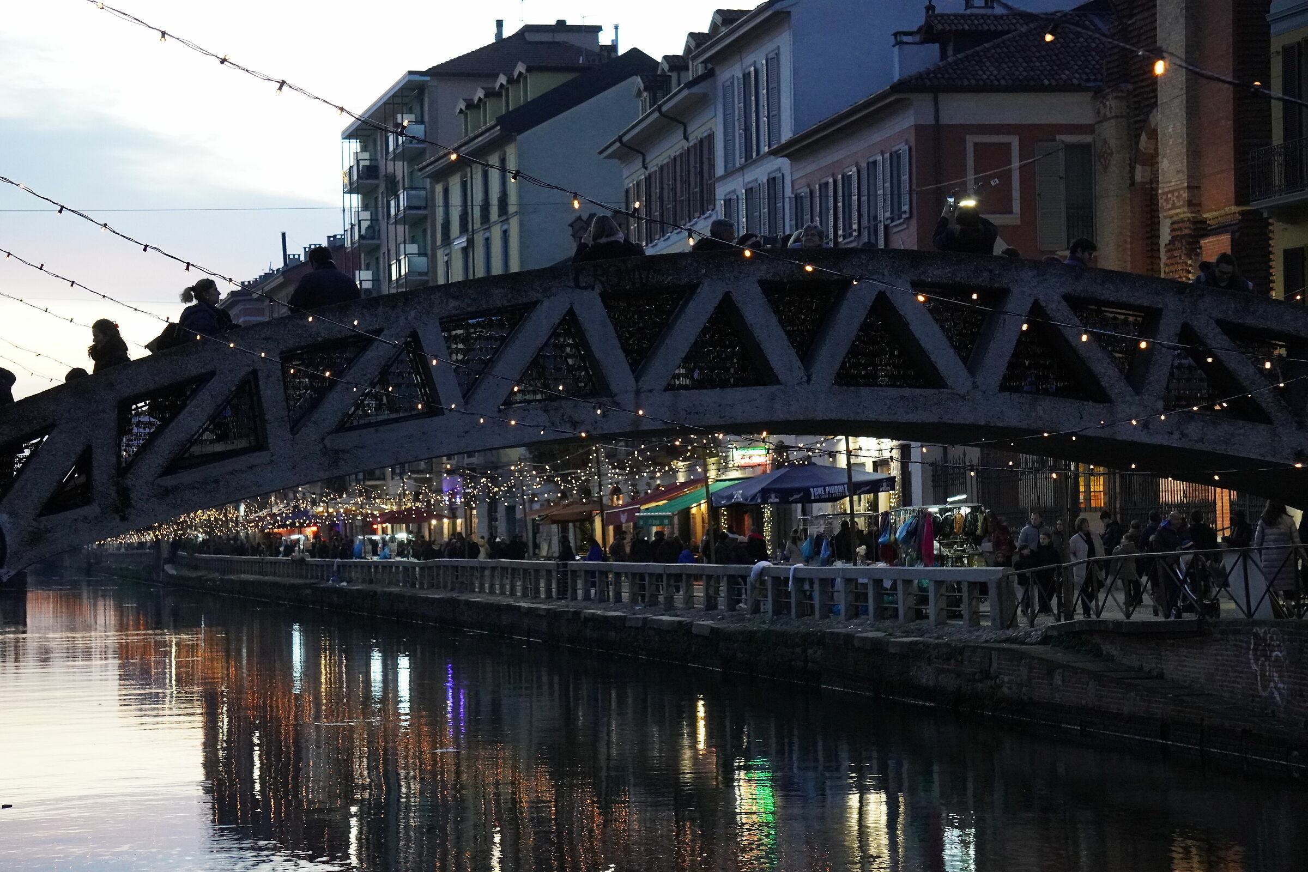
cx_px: 654
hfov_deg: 23.8
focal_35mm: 86
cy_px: 436
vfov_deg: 16.0
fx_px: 3106
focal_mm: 57
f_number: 6.3
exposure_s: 1/100
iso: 5000
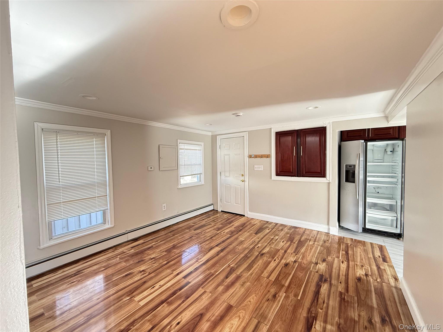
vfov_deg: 85.7
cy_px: 166
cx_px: 222
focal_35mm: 14
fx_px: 179
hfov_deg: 102.1
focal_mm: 2.22
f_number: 2.2
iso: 400
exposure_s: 1/89
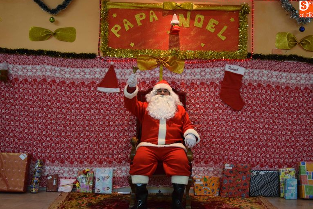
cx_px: 157
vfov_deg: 30.5
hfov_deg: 44.5
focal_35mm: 44
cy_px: 106
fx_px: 382
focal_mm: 28
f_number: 4.2
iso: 720
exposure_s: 1/60
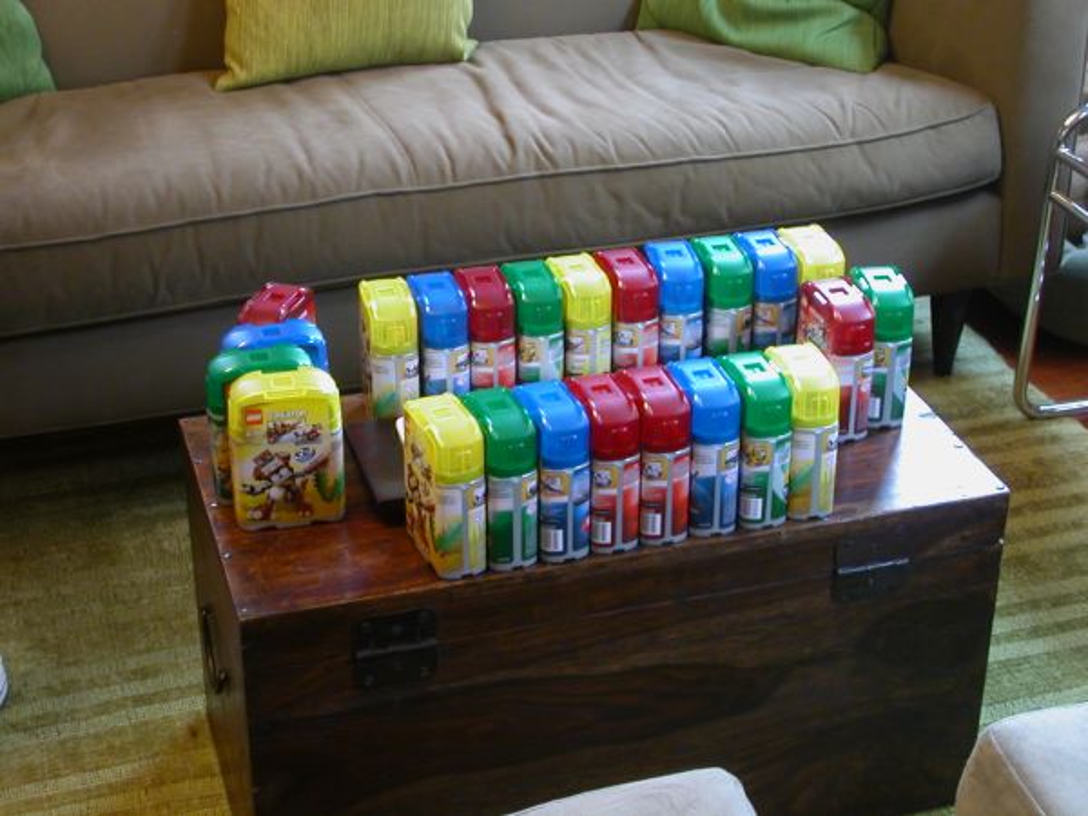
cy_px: 408
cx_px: 544
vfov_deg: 22.9
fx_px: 2012
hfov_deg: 30.3
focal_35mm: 64
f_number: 3.5
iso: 100
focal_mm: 9.7
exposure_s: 1/4.8
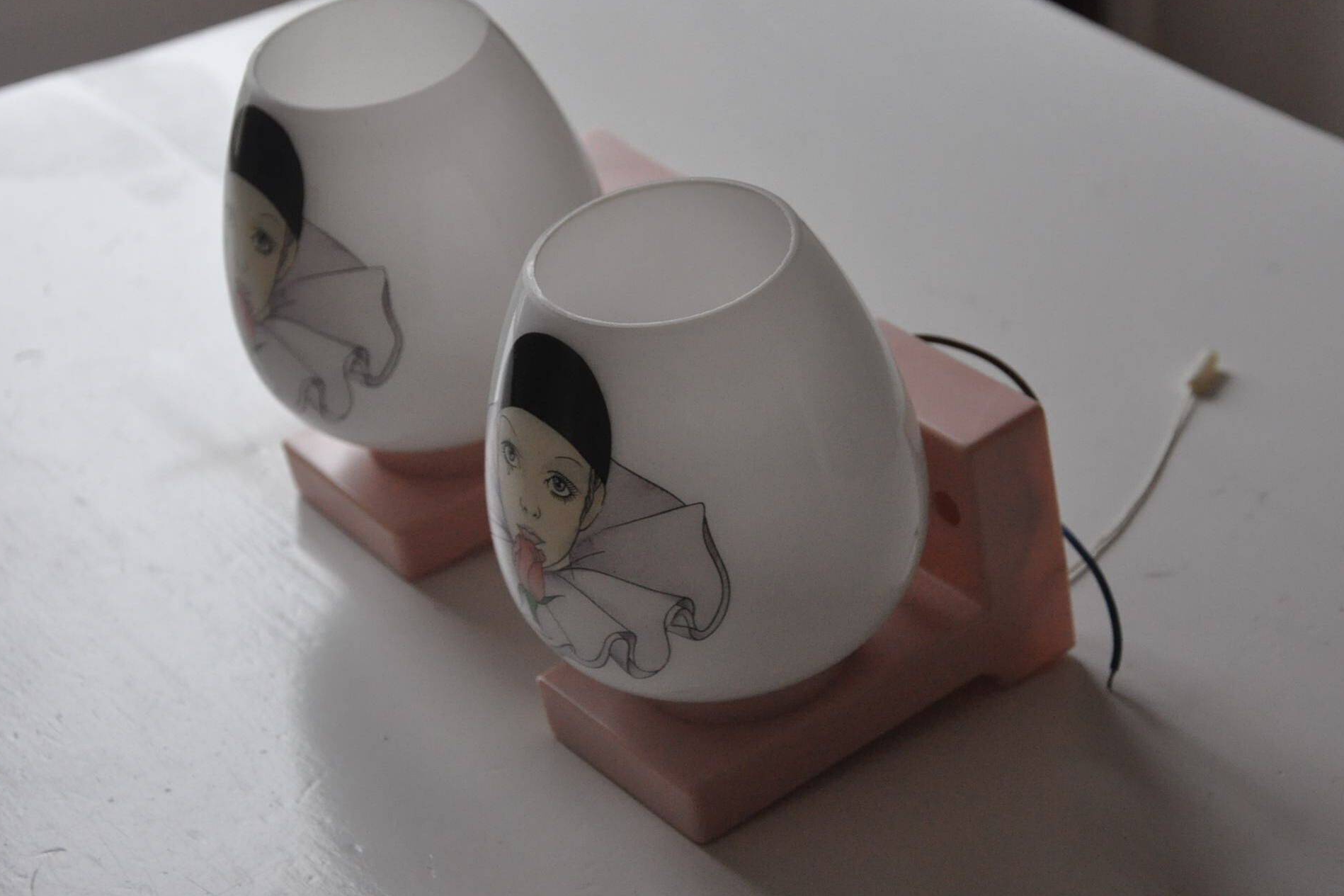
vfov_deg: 15.5
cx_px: 671
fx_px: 3285
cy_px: 444
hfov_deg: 23.1
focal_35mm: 88
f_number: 5
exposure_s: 1/100
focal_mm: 58
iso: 1600
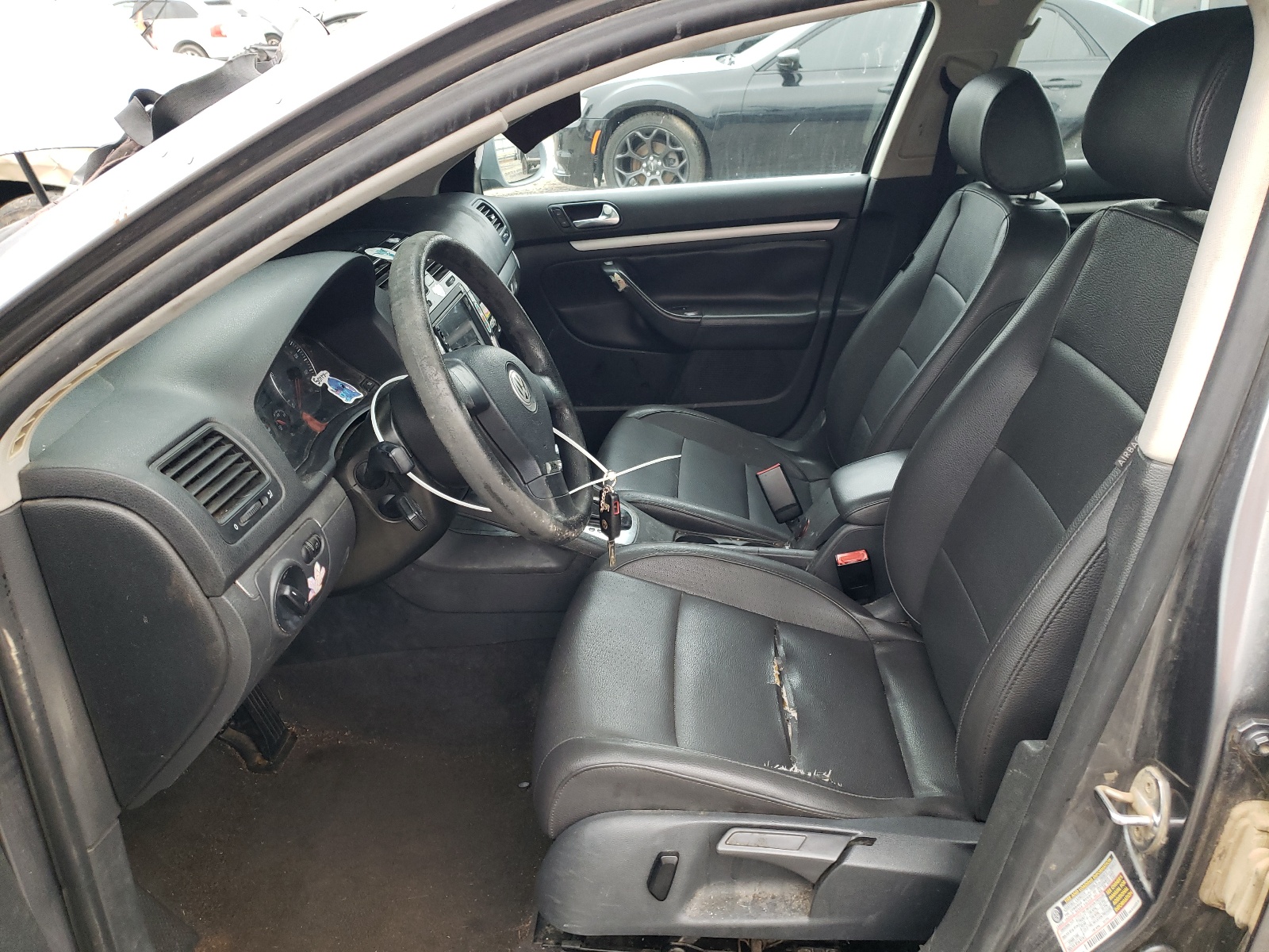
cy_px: 476
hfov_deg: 67.3
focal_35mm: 26
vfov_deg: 53.1
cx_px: 634
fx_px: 953
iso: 119
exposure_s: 1/60.2
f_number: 1.5
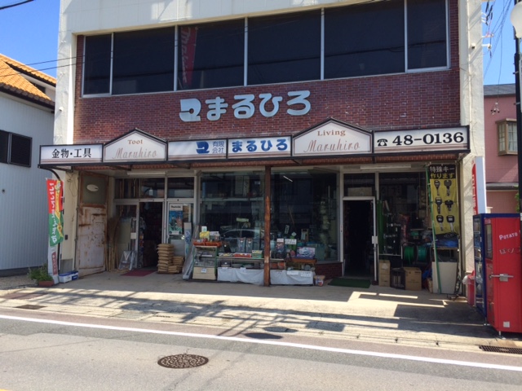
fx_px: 437
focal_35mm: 29
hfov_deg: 61.7
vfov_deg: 48.2
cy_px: 196
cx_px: 261
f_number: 2.2
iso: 32
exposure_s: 1/1053
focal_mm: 4.15
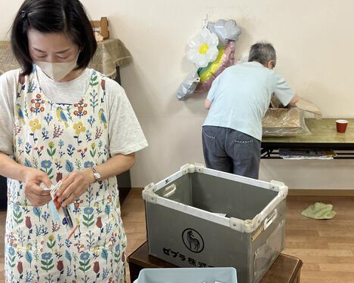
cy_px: 137
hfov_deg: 51.4
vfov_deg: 42.2
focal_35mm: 35
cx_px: 203
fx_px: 367
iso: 50
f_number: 1.8
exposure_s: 1/100
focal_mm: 3.99
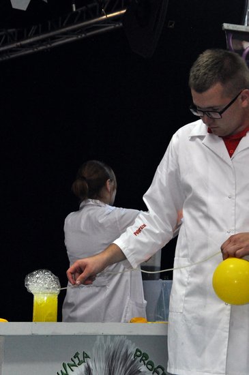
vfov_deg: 17.1
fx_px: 1249
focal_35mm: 120
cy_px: 188
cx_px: 124
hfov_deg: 11.4
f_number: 14
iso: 3200
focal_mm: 80
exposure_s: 1/60
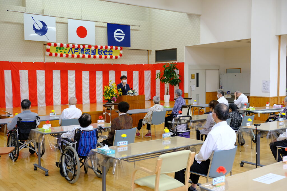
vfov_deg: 33.4
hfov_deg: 48.5
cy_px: 96
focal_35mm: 40
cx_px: 144
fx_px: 319
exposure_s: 1/100
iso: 640
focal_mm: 26.5
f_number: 3.2
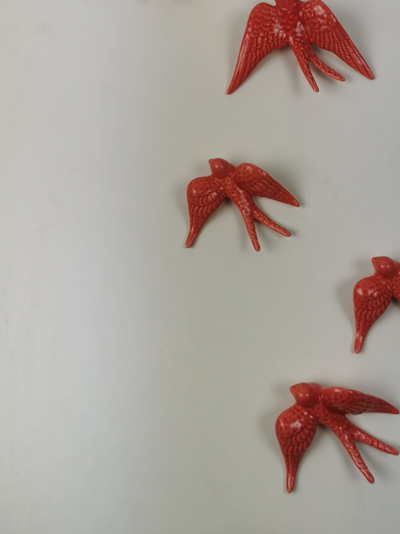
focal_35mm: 39
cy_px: 173
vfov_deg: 47.0
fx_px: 601
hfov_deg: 36.4
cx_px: 266
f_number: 1.6
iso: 50
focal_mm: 5.56
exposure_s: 1/306
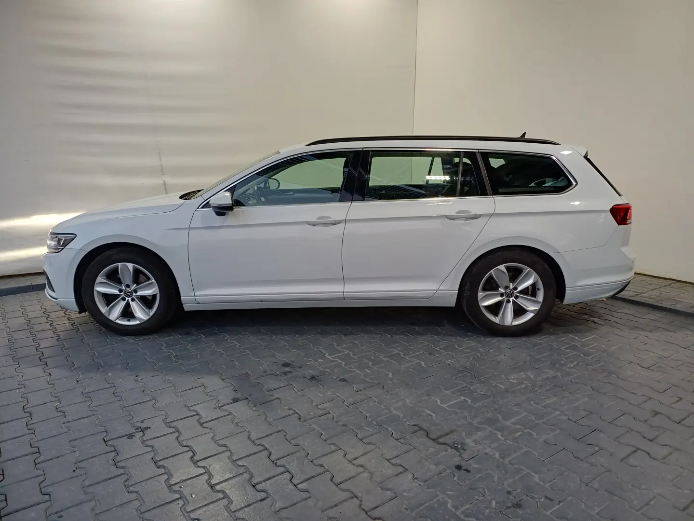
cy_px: 260
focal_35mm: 25
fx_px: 501
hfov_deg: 69.4
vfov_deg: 54.9
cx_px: 347
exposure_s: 1/50
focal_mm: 4.65
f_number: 1.8
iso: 64
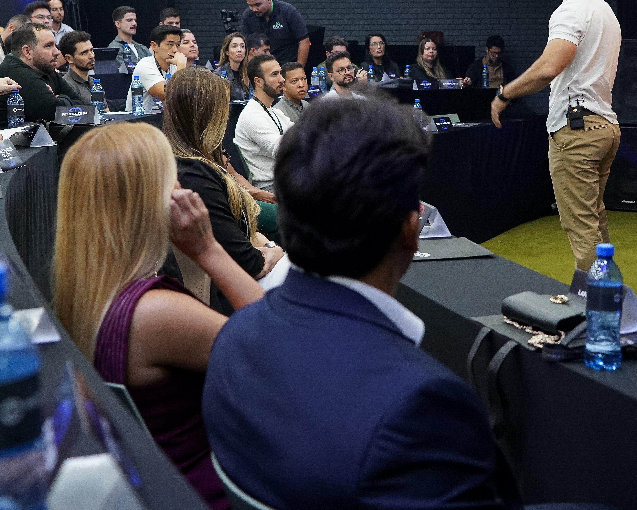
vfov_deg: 25.7
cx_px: 376
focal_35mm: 59
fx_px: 1112
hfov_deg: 31.9
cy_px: 179
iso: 3200
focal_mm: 34
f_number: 4
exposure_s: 1/160
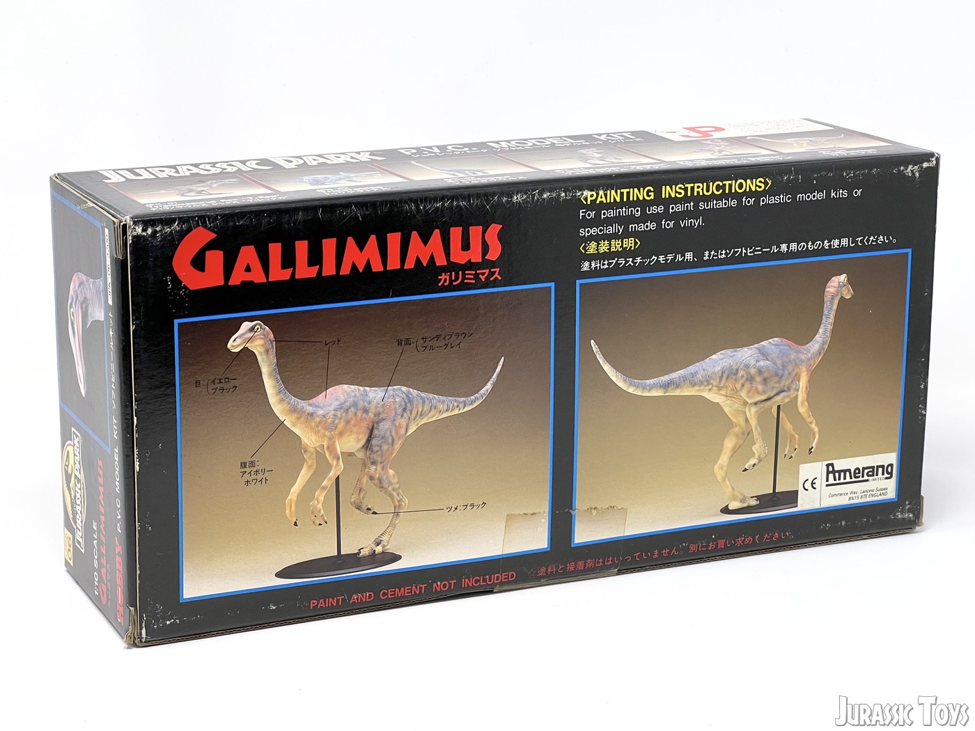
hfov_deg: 25.3
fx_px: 2169
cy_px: 366
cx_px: 488
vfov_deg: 19.1
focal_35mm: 77
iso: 64
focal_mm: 9
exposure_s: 1/99
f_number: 2.8
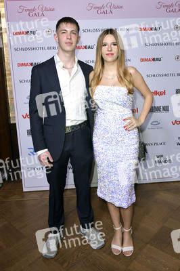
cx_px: 90
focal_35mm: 24
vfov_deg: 73.8
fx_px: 180
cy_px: 136
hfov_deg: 53.1
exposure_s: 1/200
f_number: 6.3
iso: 1250
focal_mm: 24
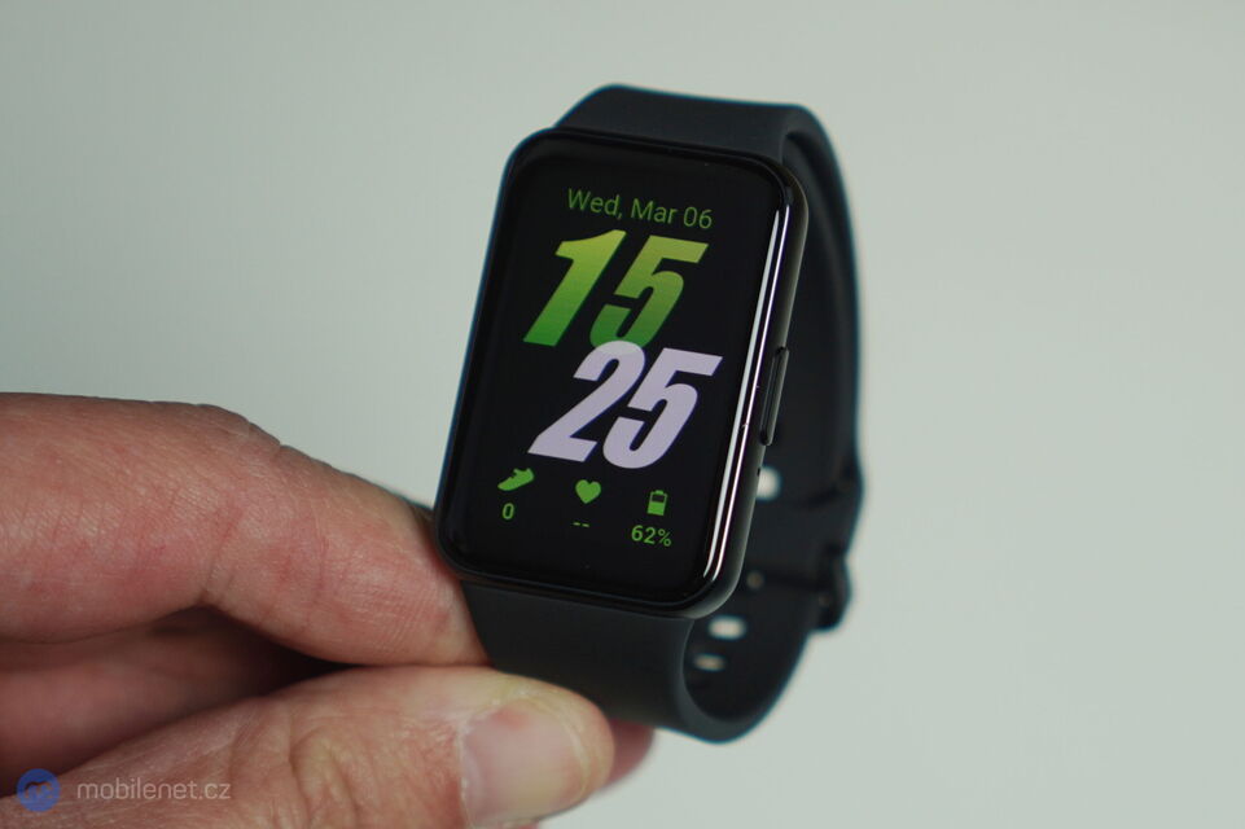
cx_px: 622
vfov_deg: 25.7
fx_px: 1815
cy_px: 414
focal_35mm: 52
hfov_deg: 37.9
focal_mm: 35
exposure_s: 1/125
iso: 200
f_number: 3.2
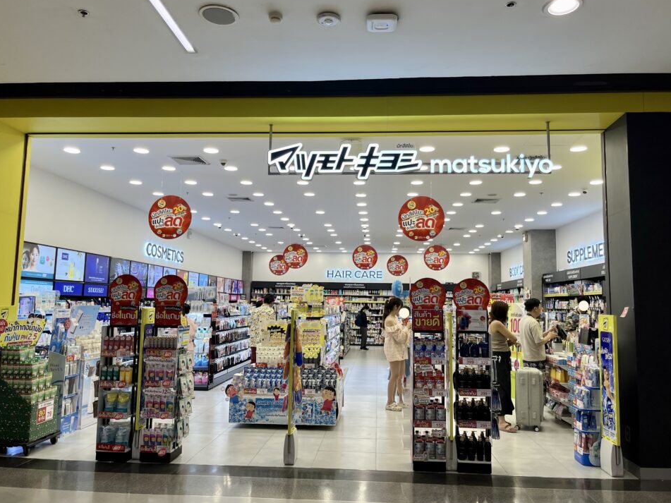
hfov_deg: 63.5
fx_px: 543
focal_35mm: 28
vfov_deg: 49.7
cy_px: 238
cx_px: 336
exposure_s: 1/129
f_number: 1.6
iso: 40
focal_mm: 5.1
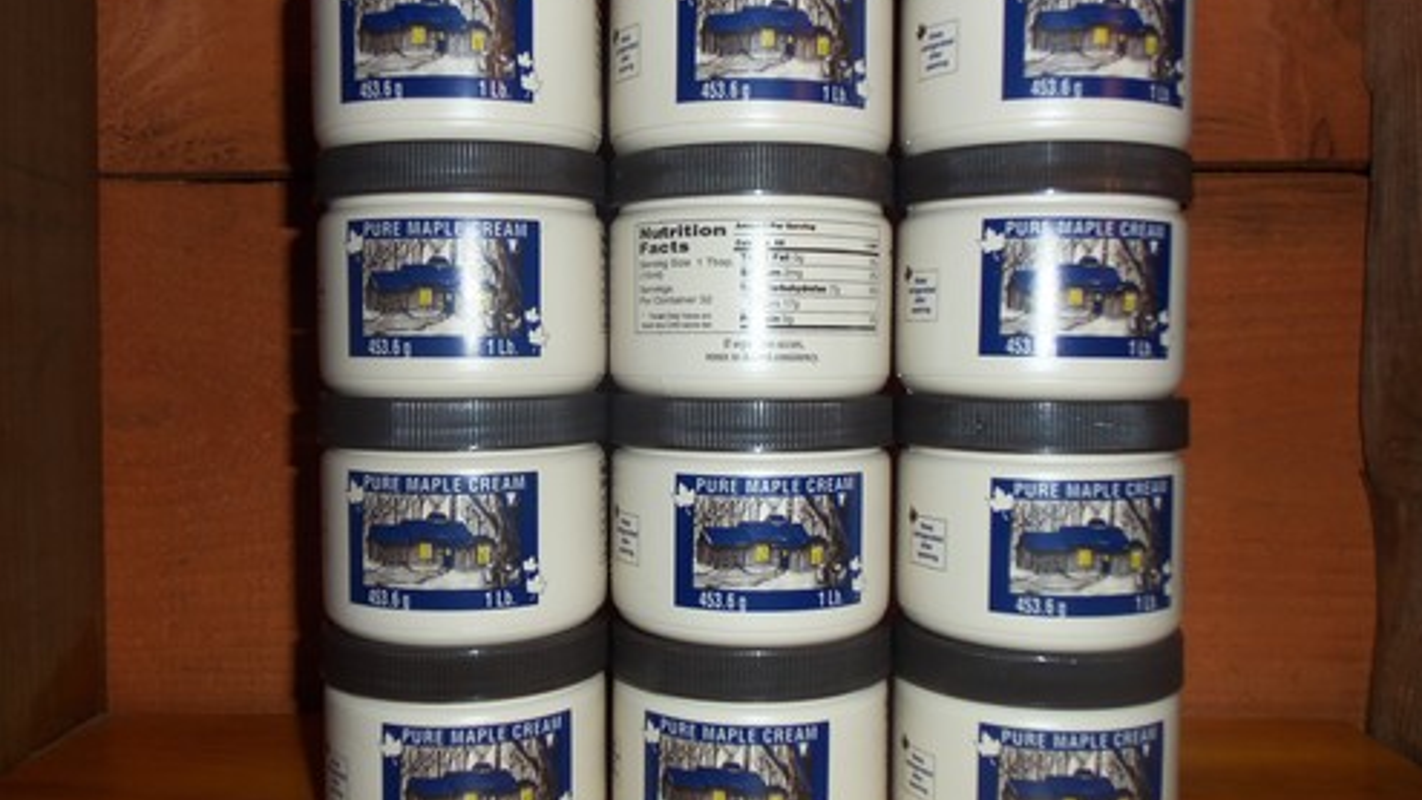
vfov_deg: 36.7
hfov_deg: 61.0
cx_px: 714
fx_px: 1207
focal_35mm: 32
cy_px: 404
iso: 80
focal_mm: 5.2
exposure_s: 1/30
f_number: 3.4
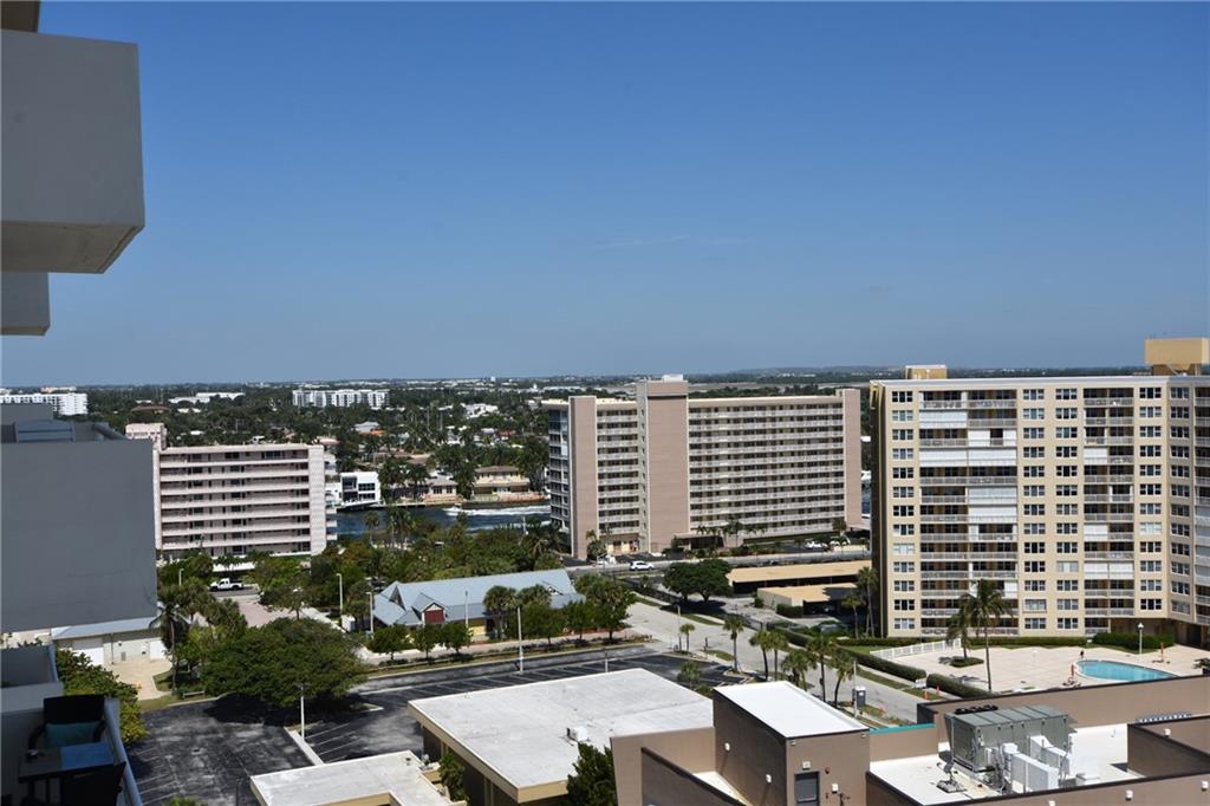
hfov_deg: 53.1
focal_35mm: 36
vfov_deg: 36.8
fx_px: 1210
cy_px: 403
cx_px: 605
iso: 100
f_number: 11
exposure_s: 1/250
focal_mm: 24
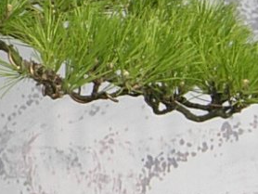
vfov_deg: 5.8
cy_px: -32
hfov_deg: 7.5
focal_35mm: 257
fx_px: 1917
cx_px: -213
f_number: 4.8
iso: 50
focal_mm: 7.5
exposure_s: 1/166
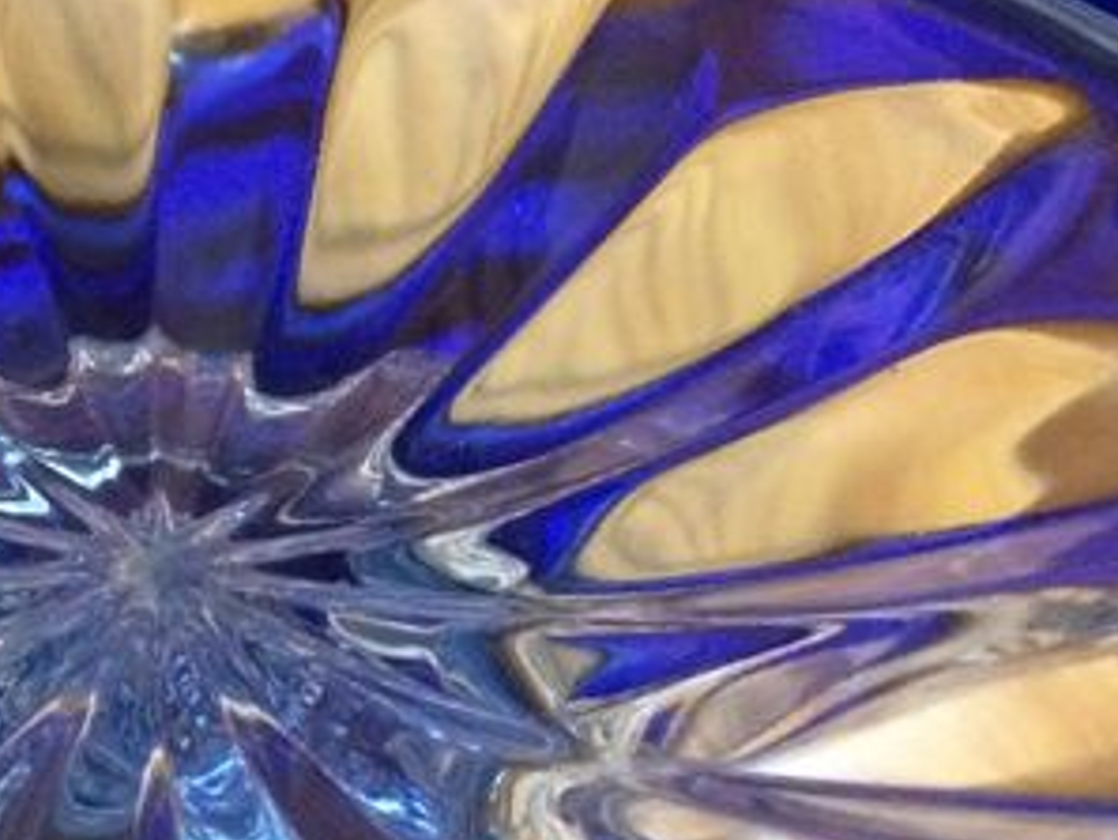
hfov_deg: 21.0
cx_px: 72
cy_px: 657
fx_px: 2940
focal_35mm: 91
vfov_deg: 16.1
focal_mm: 4.12
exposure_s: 1/17
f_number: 2.2
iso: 320
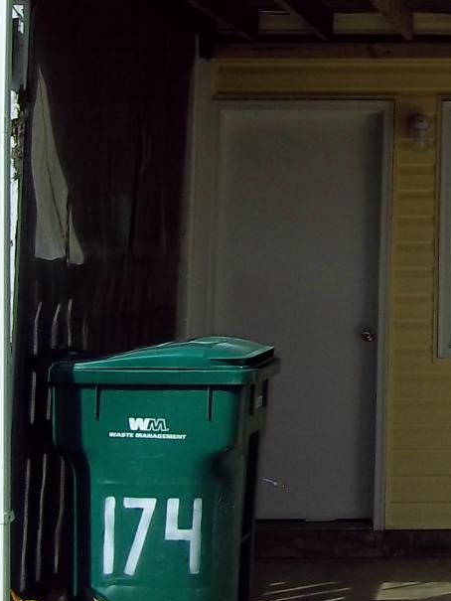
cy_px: -56
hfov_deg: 11.8
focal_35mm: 119
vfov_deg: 16.1
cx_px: 701
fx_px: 2066
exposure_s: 1/320
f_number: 8
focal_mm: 6.5
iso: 80
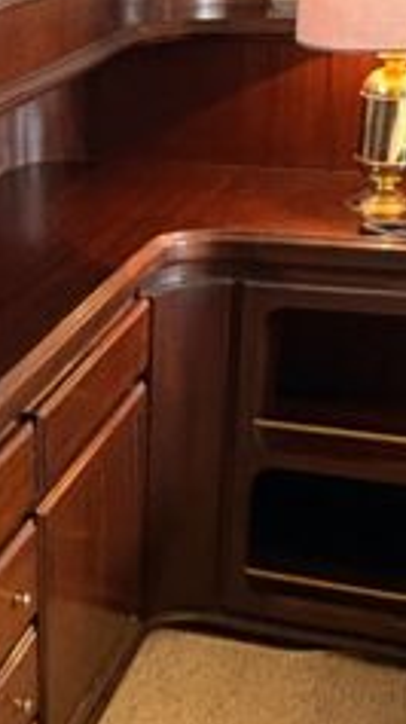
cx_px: -156
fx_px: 1265
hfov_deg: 16.9
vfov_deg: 31.9
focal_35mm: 66
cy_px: 360
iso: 500
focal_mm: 2.22
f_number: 2.2
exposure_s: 1/50
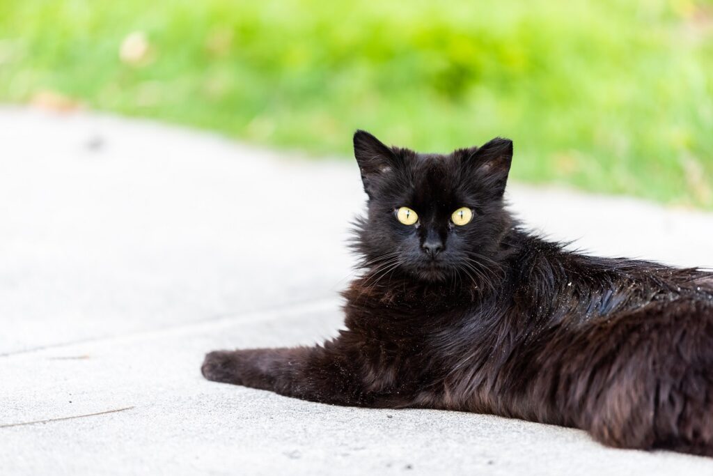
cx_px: 356
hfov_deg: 10.3
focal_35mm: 200
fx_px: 3961
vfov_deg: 6.9
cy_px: 238
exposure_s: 1/200
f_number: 2.8
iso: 640
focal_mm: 200
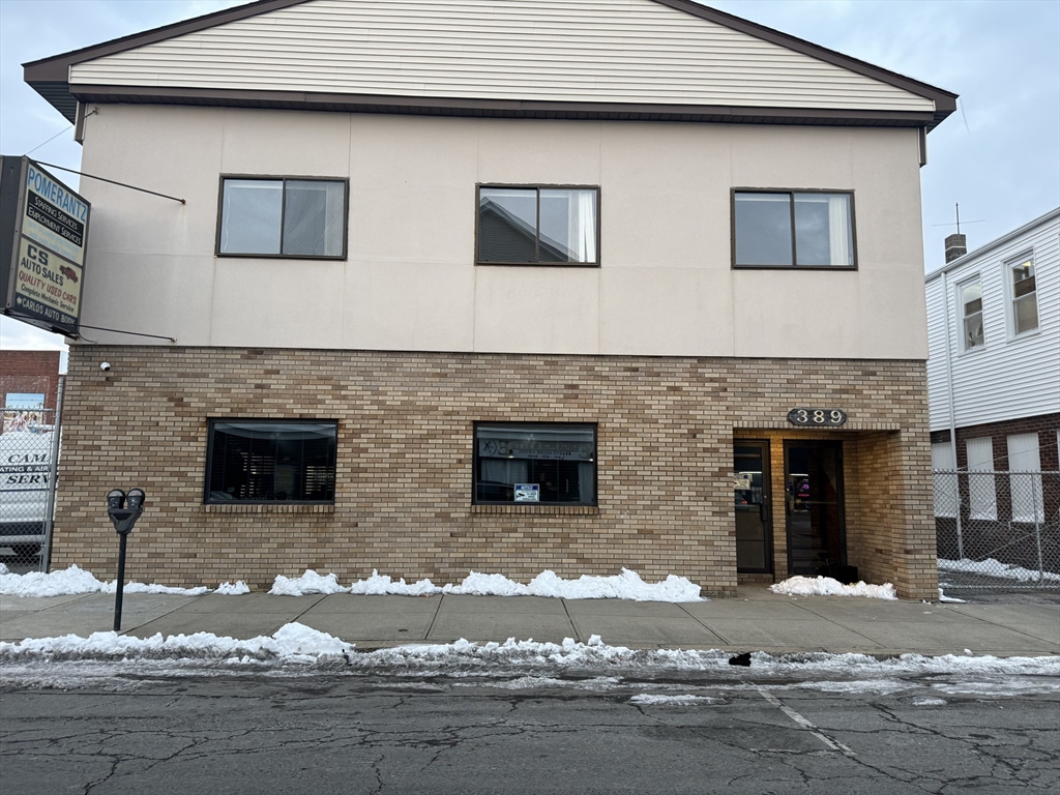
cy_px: 398
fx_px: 735
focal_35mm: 24
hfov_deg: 71.6
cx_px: 530
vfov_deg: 56.8
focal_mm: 6.76
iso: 125
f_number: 1.78
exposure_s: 1/89
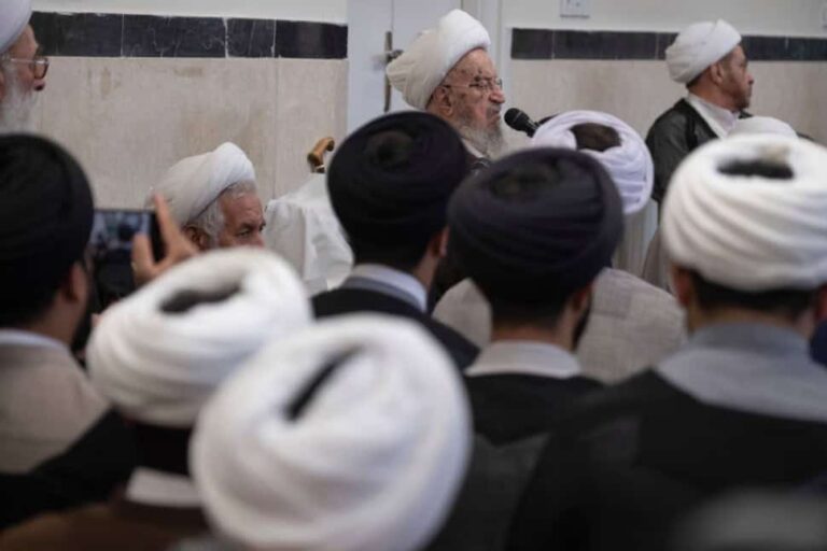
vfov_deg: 10.5
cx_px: 414
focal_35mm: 131
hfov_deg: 15.6
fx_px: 3009
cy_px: 276
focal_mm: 87.1
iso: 800
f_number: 2.8
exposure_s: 1/80
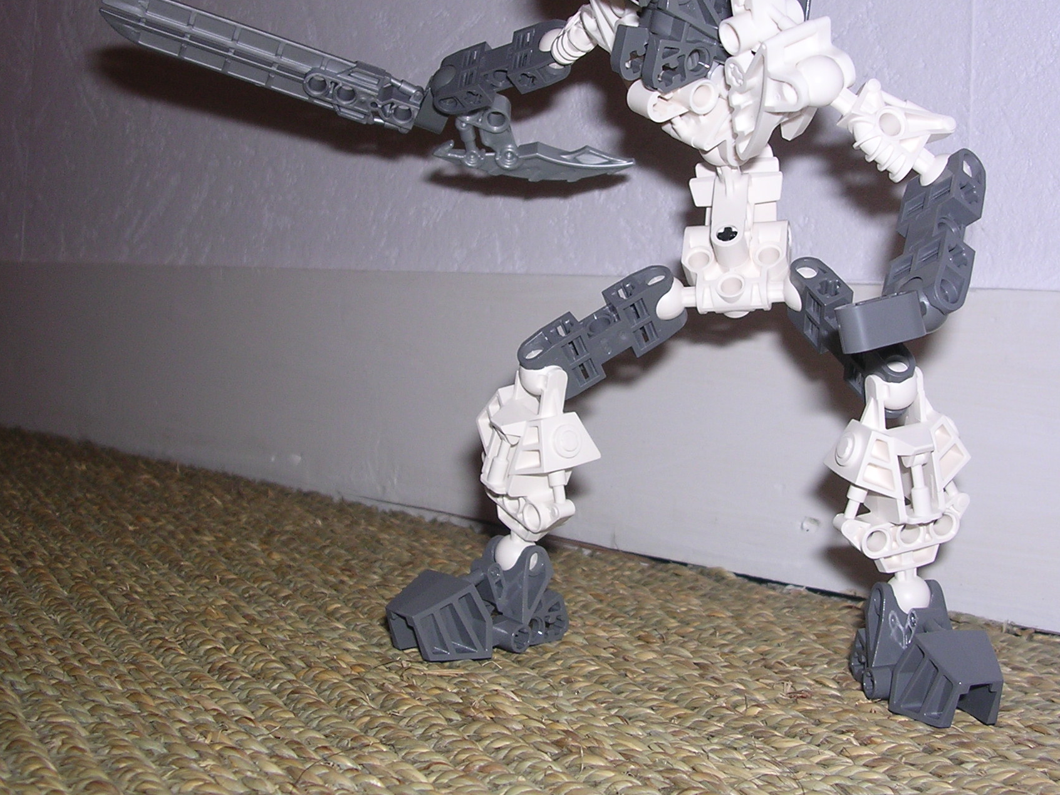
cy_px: 316
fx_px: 1409
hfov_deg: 41.2
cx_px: 590
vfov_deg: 31.4
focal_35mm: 46
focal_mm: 5.8
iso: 100
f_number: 2.8
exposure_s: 1/60.1
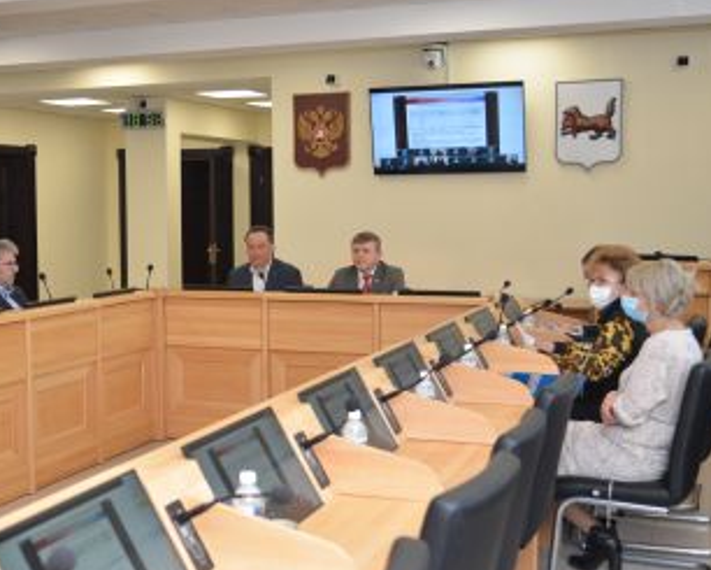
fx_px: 1031
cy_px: 288
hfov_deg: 37.8
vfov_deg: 30.9
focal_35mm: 49
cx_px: 265
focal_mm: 38
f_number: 4
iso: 250
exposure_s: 1/60
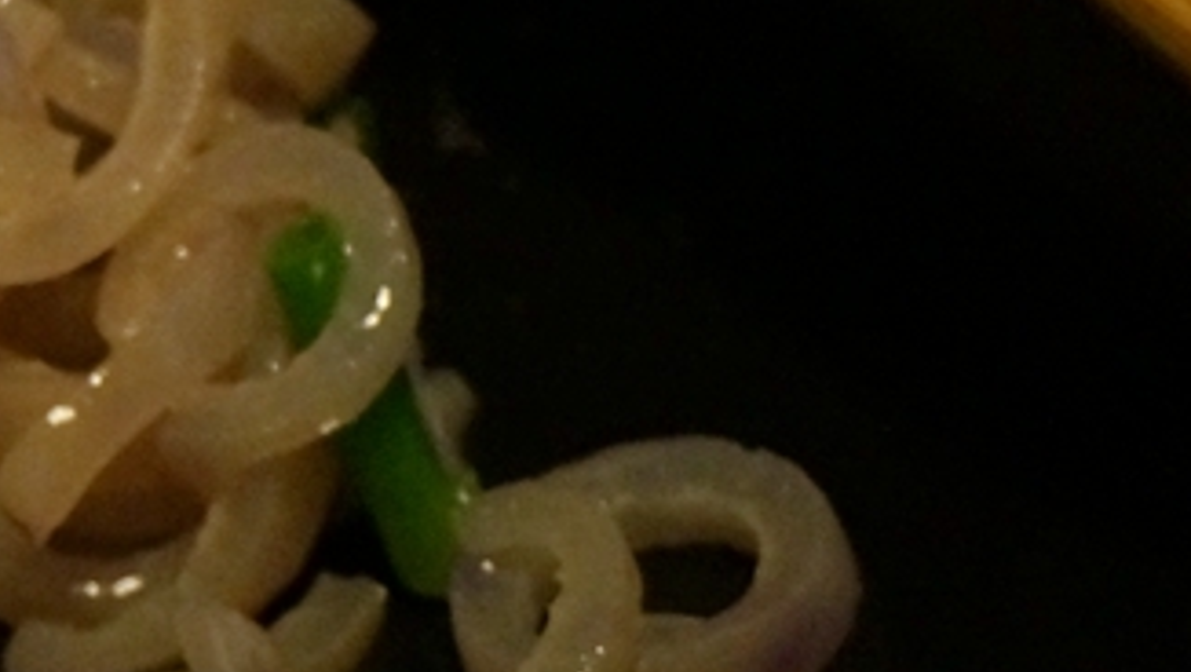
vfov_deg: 9.7
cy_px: -190
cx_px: -471
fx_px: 3876
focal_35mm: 123
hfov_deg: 16.3
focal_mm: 25
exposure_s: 1/60
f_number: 4.5
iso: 3200
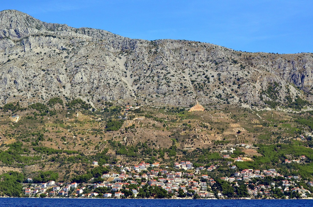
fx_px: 911
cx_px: 156
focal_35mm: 105
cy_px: 104
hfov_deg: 19.5
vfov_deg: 13.0
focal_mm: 70
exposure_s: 1/8000
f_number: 5.6
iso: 1600
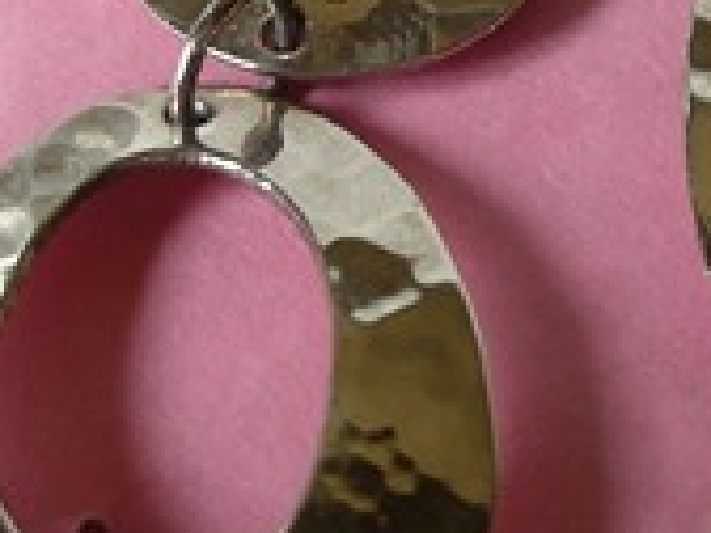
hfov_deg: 14.0
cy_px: 76
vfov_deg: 10.5
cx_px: 474
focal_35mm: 141
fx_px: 2896
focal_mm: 7.8
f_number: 2.8
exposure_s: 1/50
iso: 64
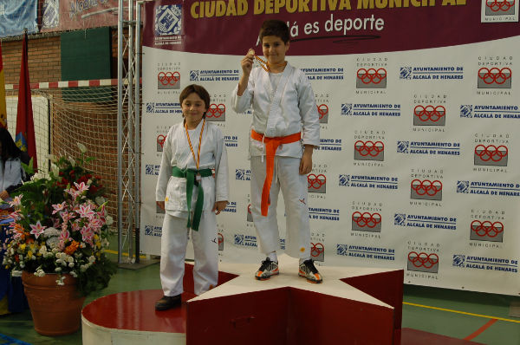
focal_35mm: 42
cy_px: 172
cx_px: 260
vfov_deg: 31.8
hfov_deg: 46.5
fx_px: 606
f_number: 3.5
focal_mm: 28
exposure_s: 1/50
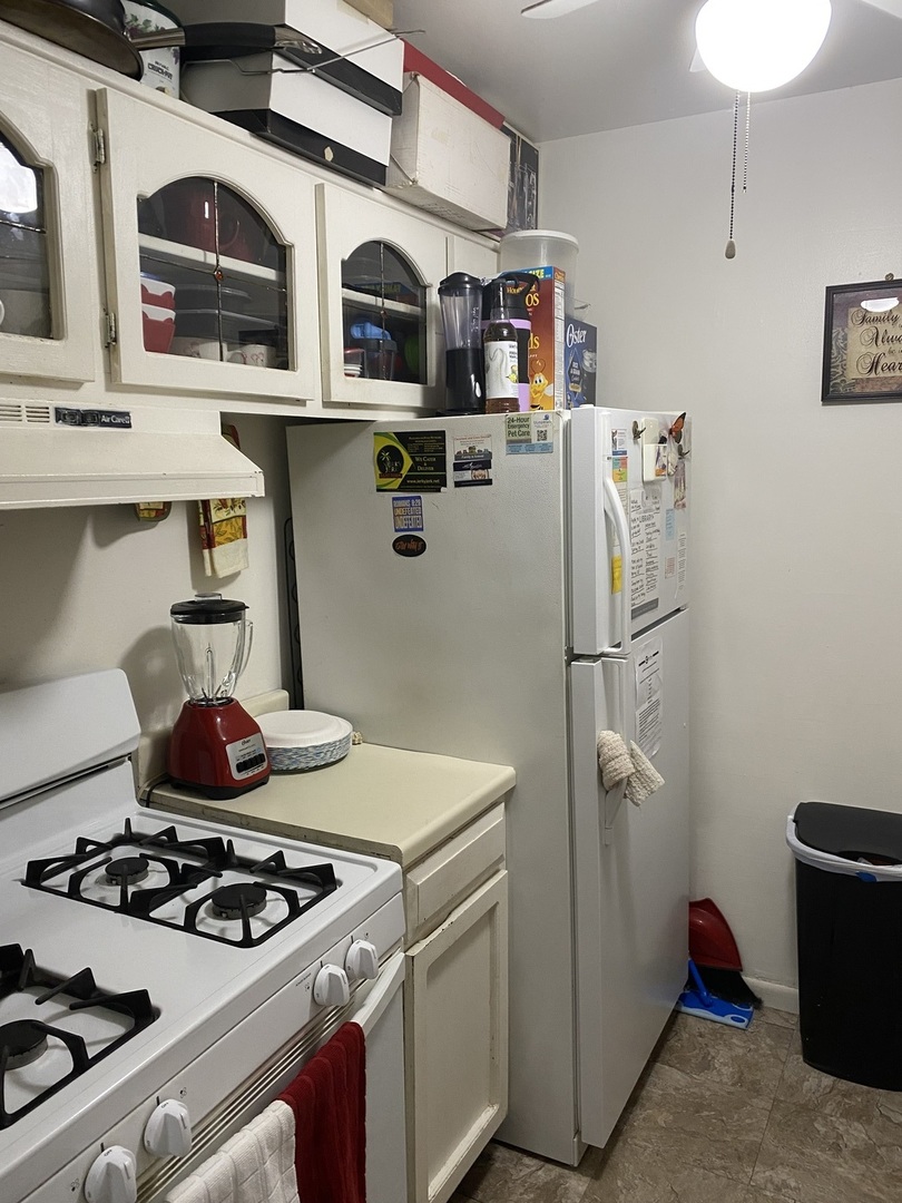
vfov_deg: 67.3
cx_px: 451
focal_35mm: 26
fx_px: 903
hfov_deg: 53.1
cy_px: 602
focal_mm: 4.25
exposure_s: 1/60
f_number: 1.8
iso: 160
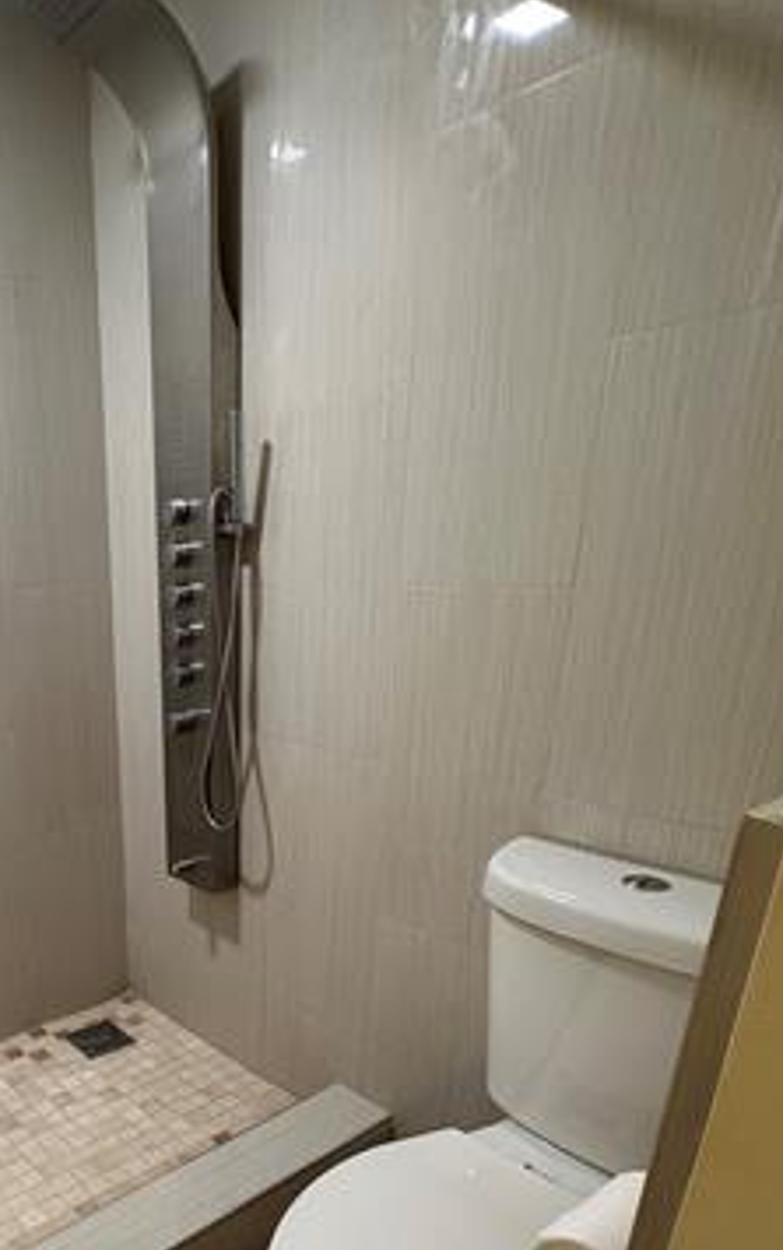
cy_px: 902
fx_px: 852
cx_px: 102
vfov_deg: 68.8
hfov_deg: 45.4
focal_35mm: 25
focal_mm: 2.22
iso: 200
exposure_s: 1/60
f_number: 2.2
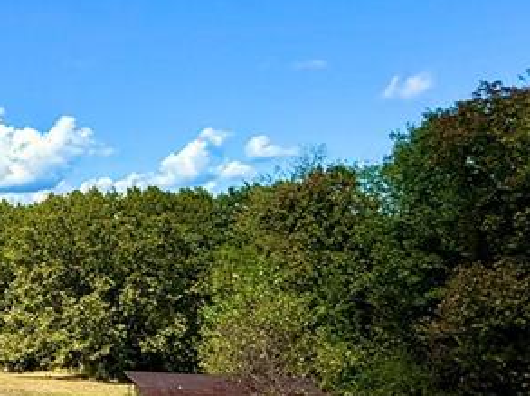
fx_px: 749
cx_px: -92
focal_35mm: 49
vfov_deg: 29.5
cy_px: 157
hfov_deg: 32.7
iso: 50
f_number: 2.2
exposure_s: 1/2237
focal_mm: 2.22
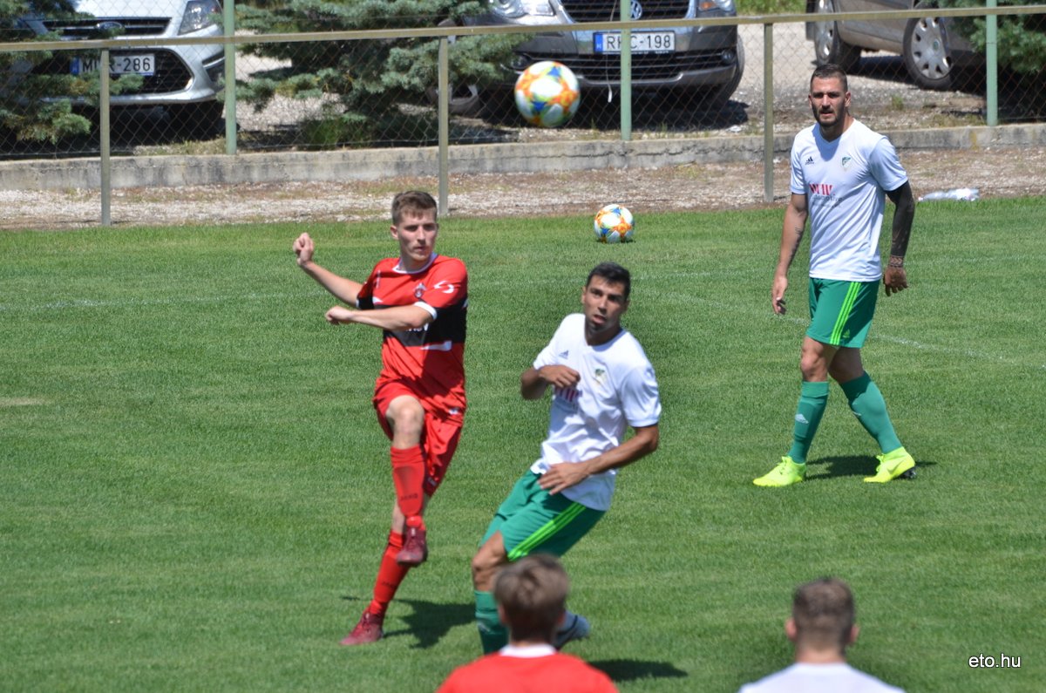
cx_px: 523
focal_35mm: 360
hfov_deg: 5.7
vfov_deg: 3.8
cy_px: 346
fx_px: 10439
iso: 200
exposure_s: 1/1250
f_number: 5.6
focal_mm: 240
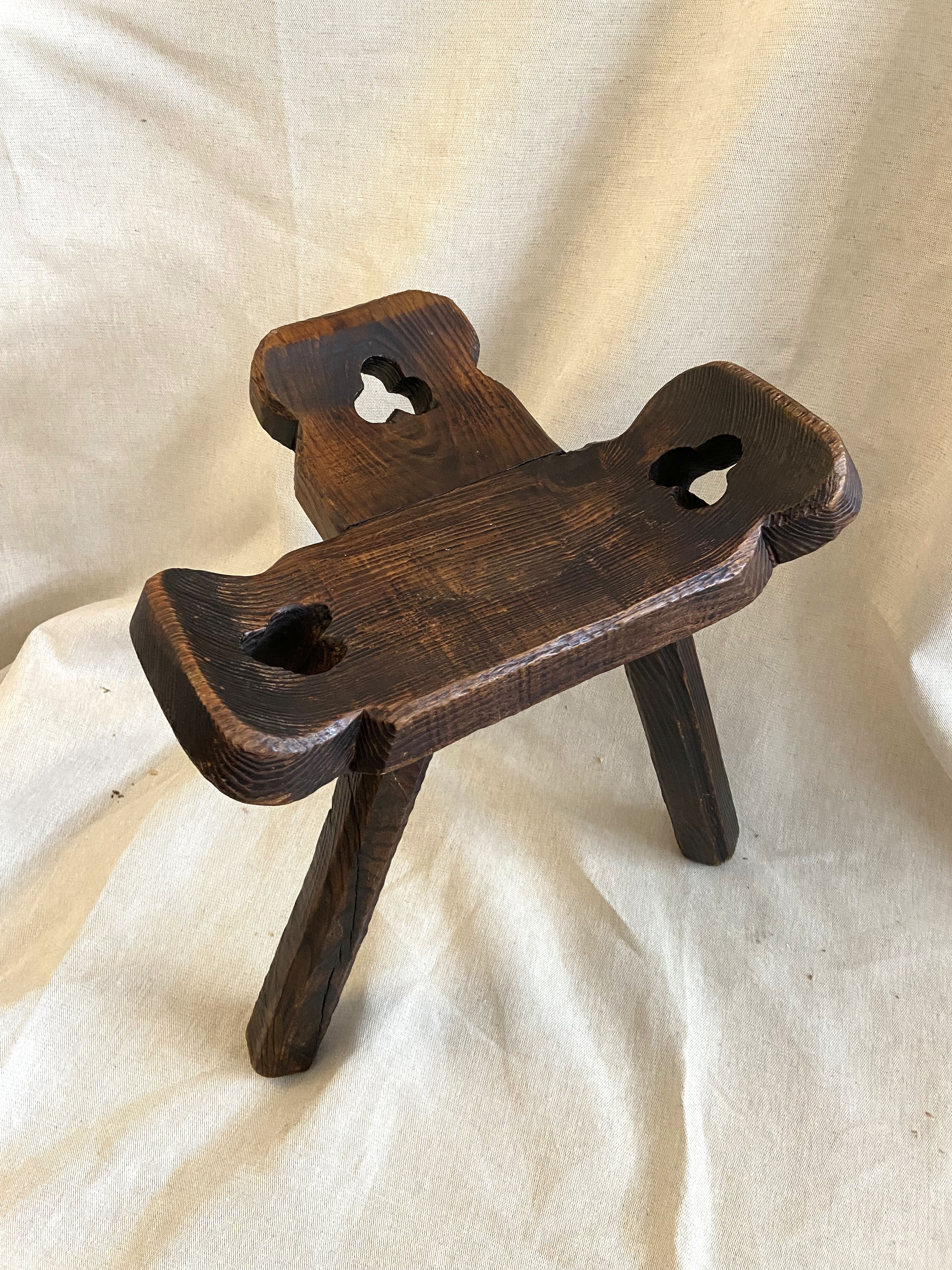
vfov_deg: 67.3
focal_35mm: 26
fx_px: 953
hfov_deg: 53.1
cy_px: 635
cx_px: 476
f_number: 1.8
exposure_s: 1/50
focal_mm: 4.25
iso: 500
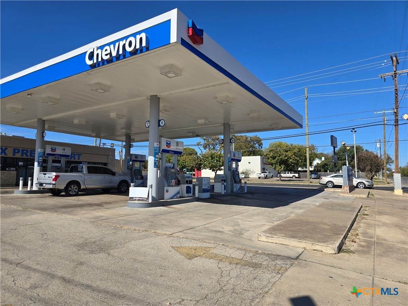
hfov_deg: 73.9
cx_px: 204
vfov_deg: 58.9
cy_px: 153
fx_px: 271
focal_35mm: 23
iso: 12
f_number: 1.7
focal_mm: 6.3
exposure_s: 1/1047
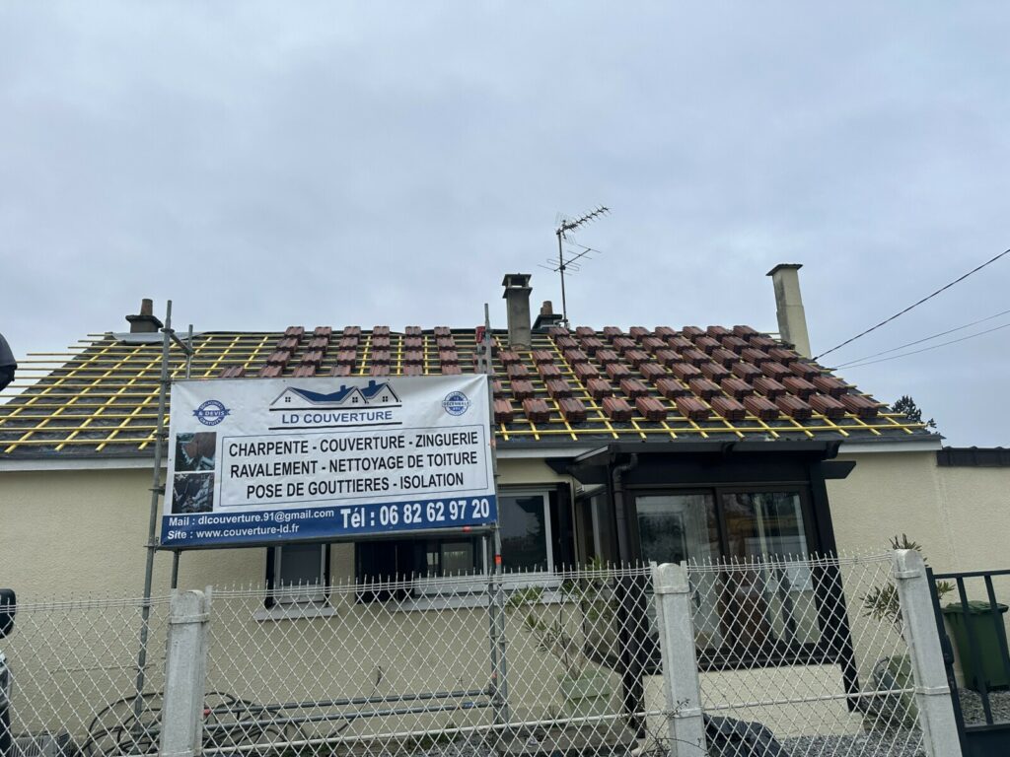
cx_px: 505
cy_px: 378
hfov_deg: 71.6
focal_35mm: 24
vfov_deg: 56.8
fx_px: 700
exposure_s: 1/1613
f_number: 1.78
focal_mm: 6.86
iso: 80
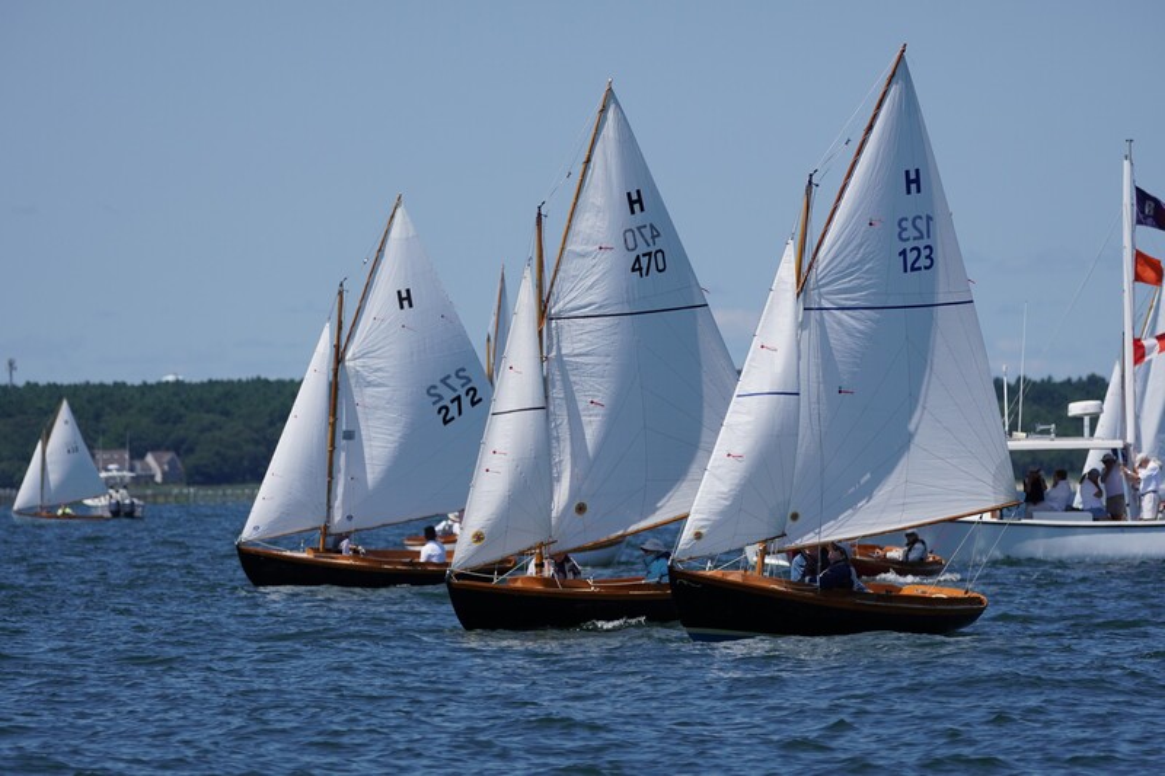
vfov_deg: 3.8
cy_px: 388
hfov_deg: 5.6
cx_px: 582
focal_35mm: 366
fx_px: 11841
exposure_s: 1/1600
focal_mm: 244
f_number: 5.6
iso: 160
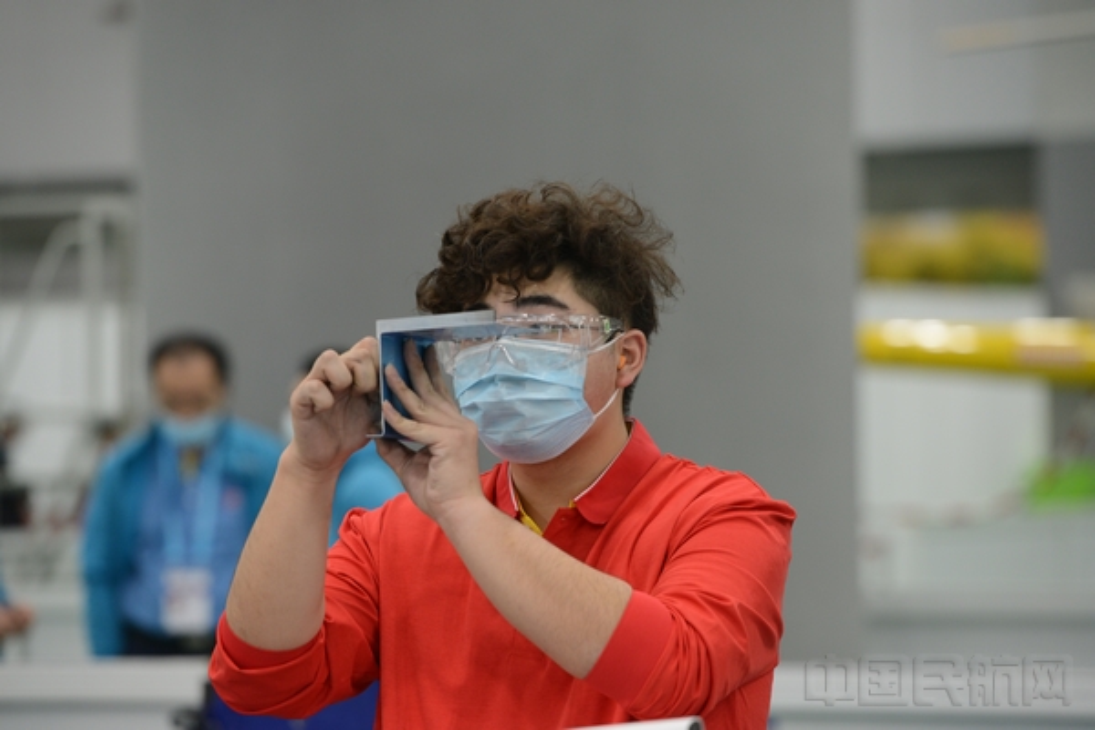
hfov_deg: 11.7
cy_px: 365
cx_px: 548
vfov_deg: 7.8
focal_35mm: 175
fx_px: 5323
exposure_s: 1/80
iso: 1250
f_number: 4.5
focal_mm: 175
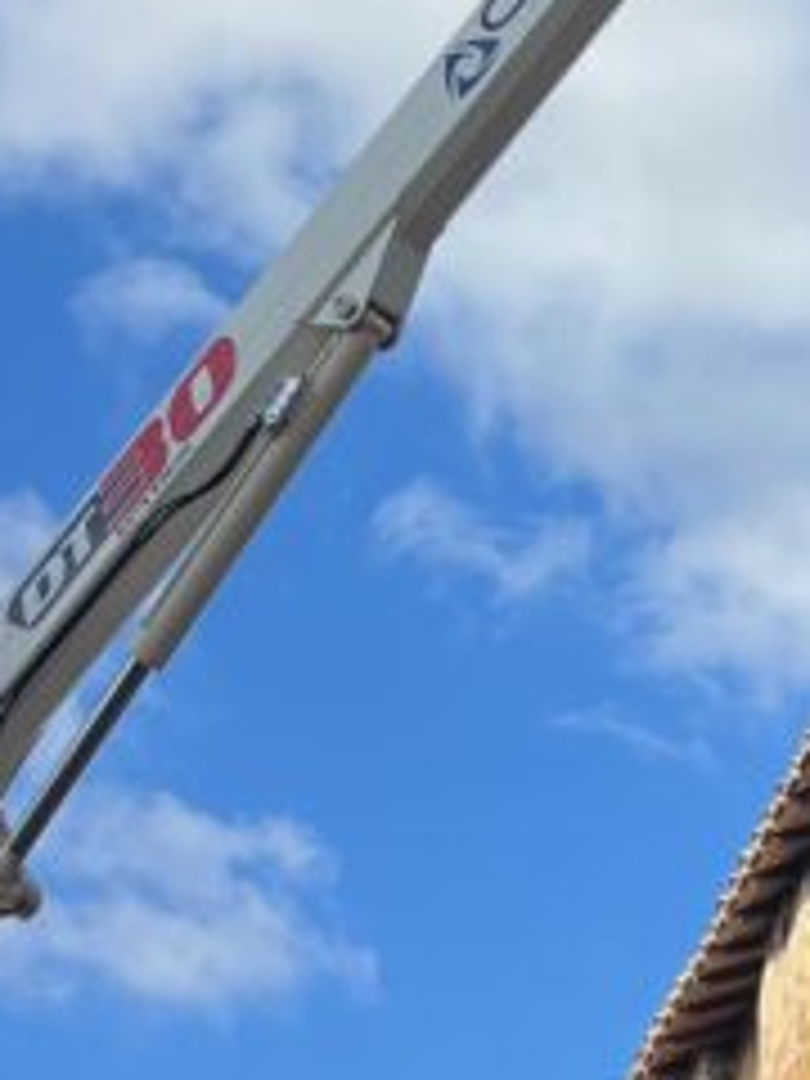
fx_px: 3463
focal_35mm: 111
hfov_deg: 12.9
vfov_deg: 17.7
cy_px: 544
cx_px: 1035
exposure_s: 1/2353
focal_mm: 5.7
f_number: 1.5
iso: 50
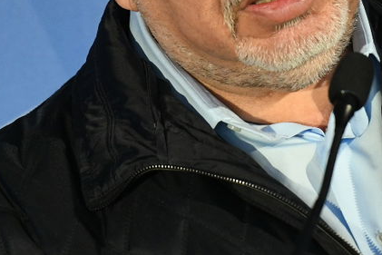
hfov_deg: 2.1
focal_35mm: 997
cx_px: 75
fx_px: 10582
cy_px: -53
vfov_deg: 1.4
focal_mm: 200
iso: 2000
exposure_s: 1/250
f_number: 3.5
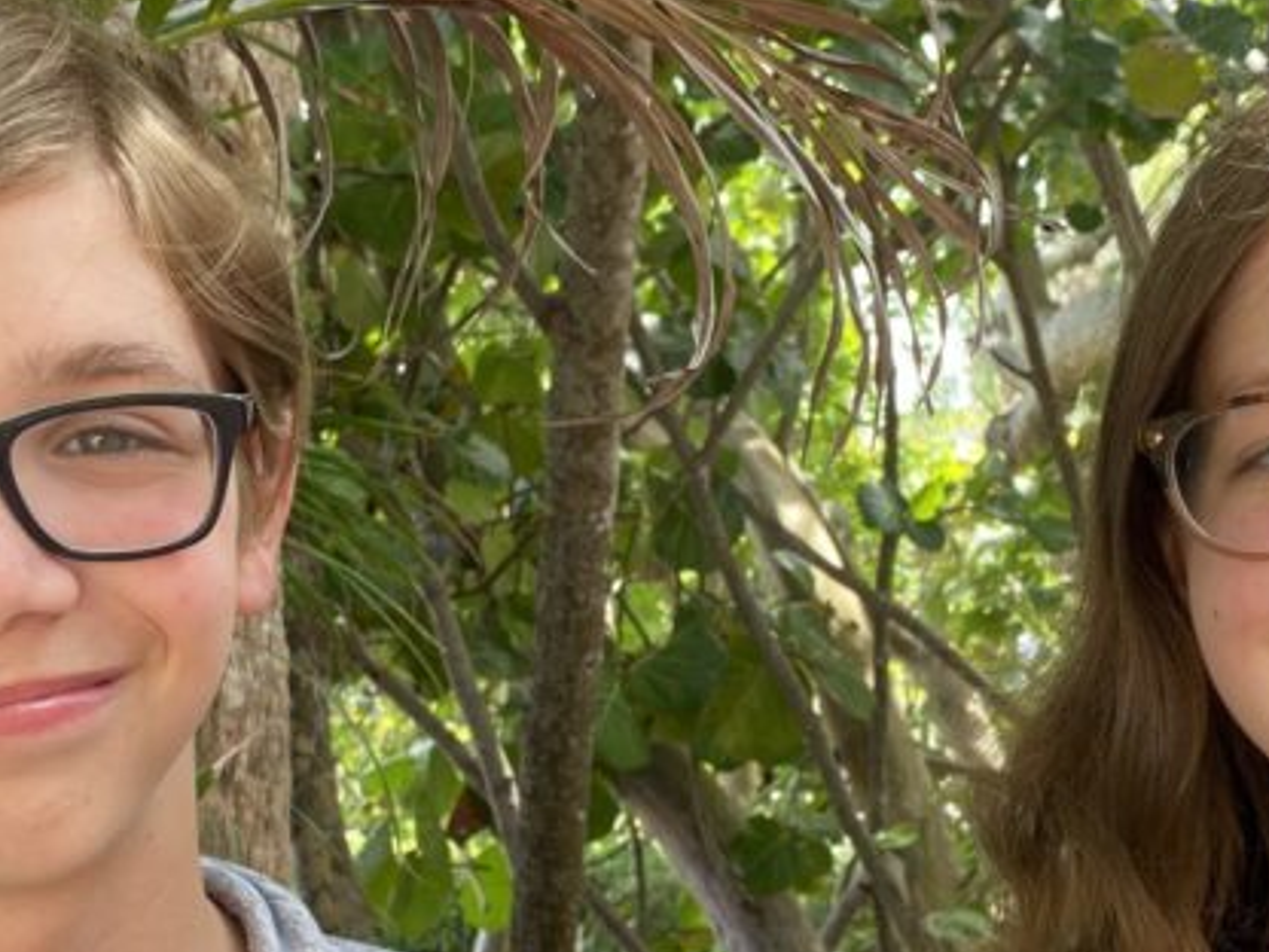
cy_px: 757
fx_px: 2346
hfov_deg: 30.3
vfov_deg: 22.6
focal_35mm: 64
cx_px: 680
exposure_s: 1/122
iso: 40
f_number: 1.8
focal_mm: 4.25
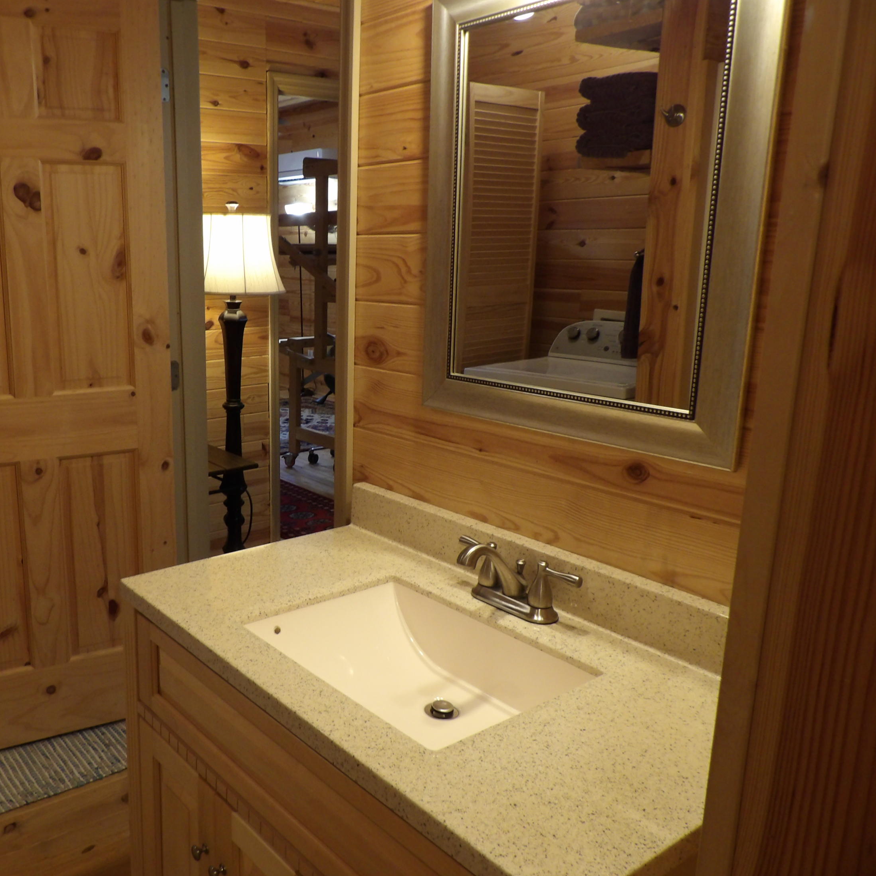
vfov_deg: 55.6
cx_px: 279
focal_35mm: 29
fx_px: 830
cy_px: 435
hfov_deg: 54.3
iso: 200
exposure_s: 1/23
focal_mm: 4.3
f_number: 3.2
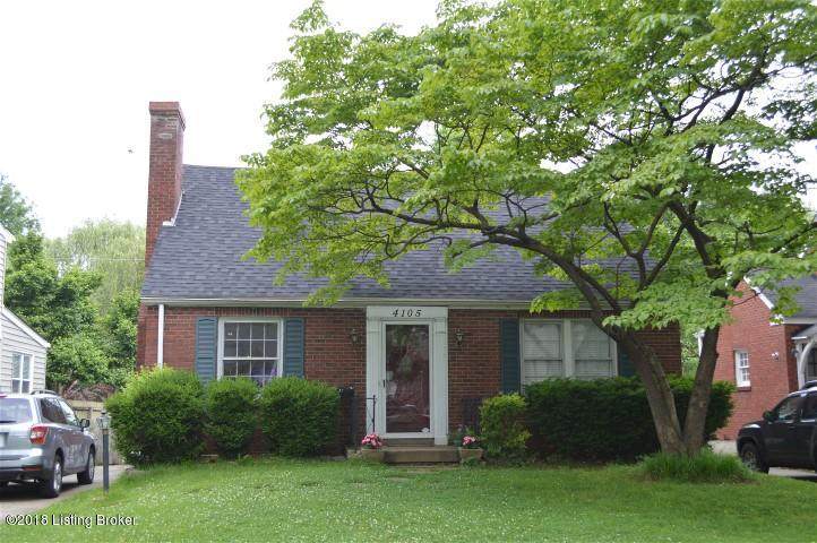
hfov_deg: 53.2
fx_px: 816
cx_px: 408
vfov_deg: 36.8
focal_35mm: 36
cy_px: 272
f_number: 5.6
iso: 160
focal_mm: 24
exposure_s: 1/125
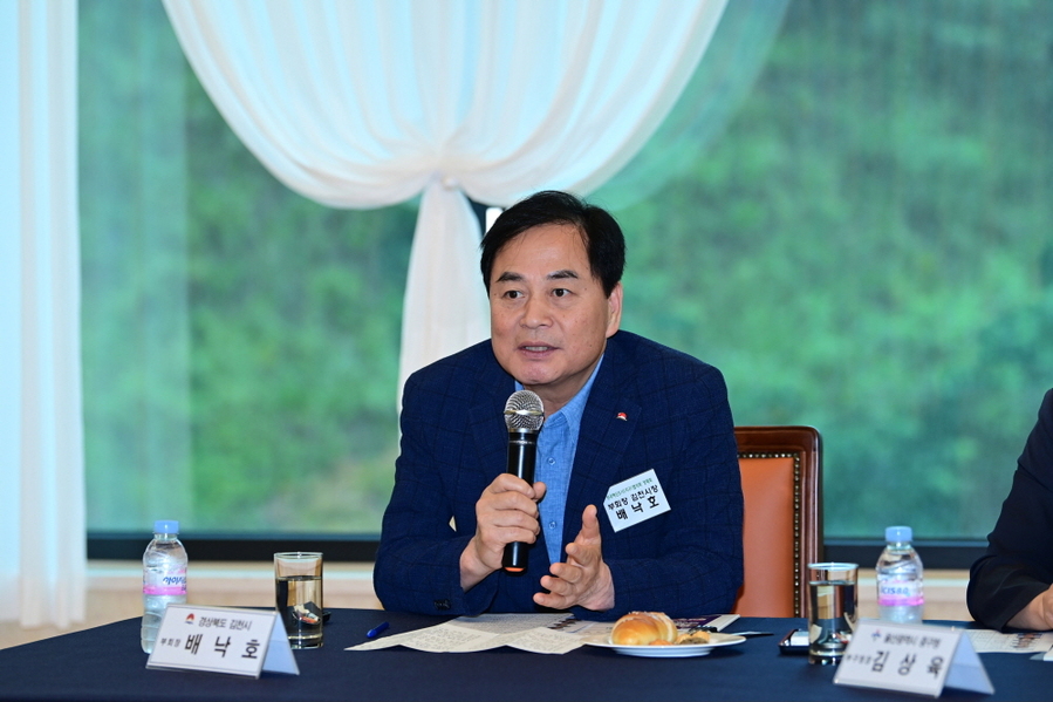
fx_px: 3509
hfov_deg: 17.1
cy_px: 351
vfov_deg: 11.4
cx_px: 526
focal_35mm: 120
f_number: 3.5
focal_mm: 120
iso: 1250
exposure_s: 1/125
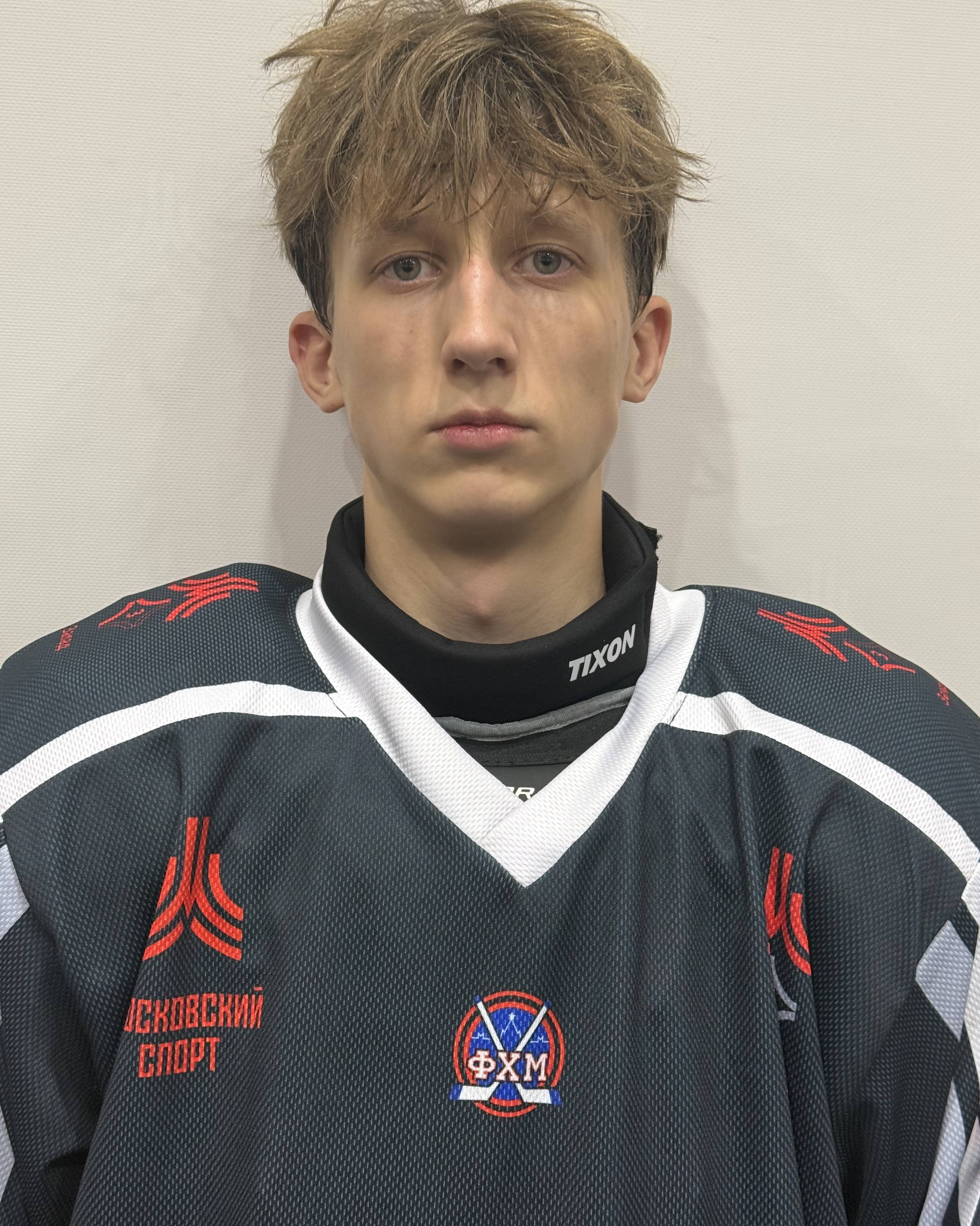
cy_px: 601
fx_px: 1849
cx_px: 488
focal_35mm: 51
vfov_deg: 36.7
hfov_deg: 29.7
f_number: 1.8
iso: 100
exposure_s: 1/60
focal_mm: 6.8
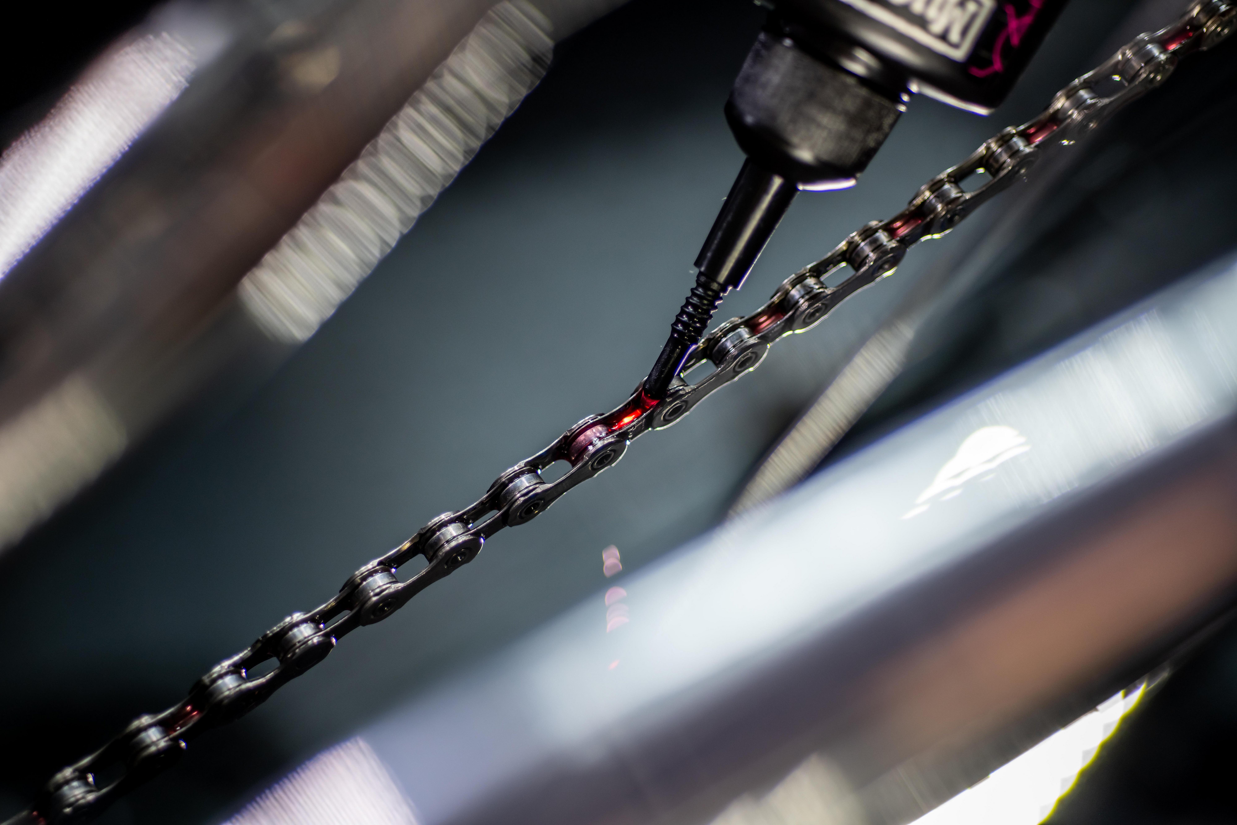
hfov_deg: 33.4
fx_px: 2062
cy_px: 412
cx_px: 618
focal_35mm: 60
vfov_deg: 22.6
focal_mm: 60
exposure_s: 1/500
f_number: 3.2
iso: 320
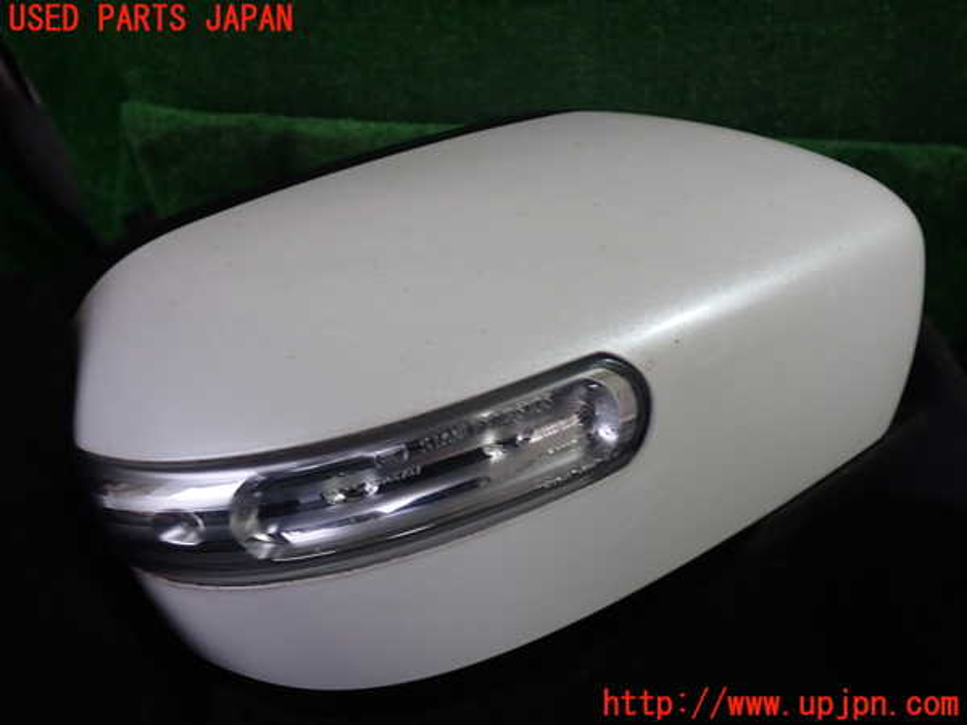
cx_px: 484
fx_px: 838
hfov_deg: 60.0
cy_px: 362
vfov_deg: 46.8
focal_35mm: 30
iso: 200
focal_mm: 5.4
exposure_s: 1/50
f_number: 2.3
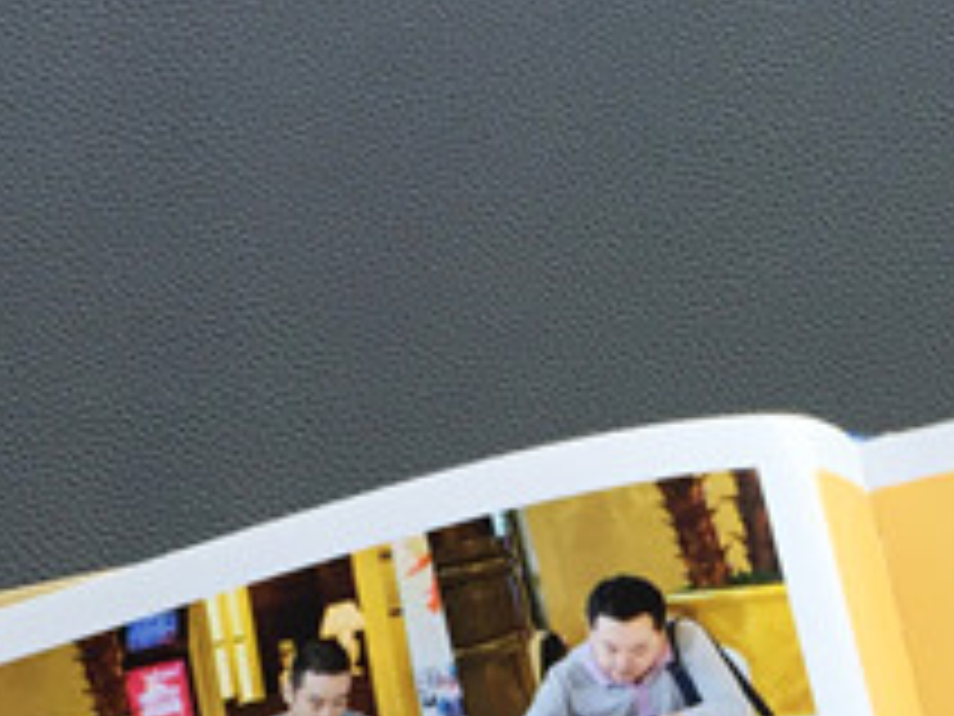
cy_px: 1243
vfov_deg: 12.6
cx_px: 986
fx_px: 2976
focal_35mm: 108
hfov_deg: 17.7
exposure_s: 1/33
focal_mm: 4.15
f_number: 2.2
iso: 32
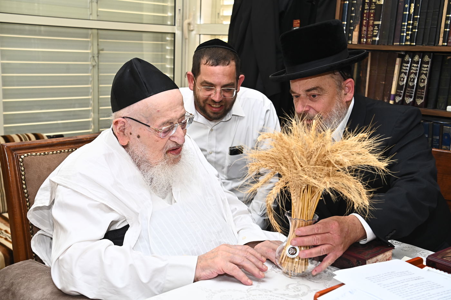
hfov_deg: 41.1
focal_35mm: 48
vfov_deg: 28.0
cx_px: 226
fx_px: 601
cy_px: 150
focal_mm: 48
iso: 1250
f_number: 6.3
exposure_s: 1/200
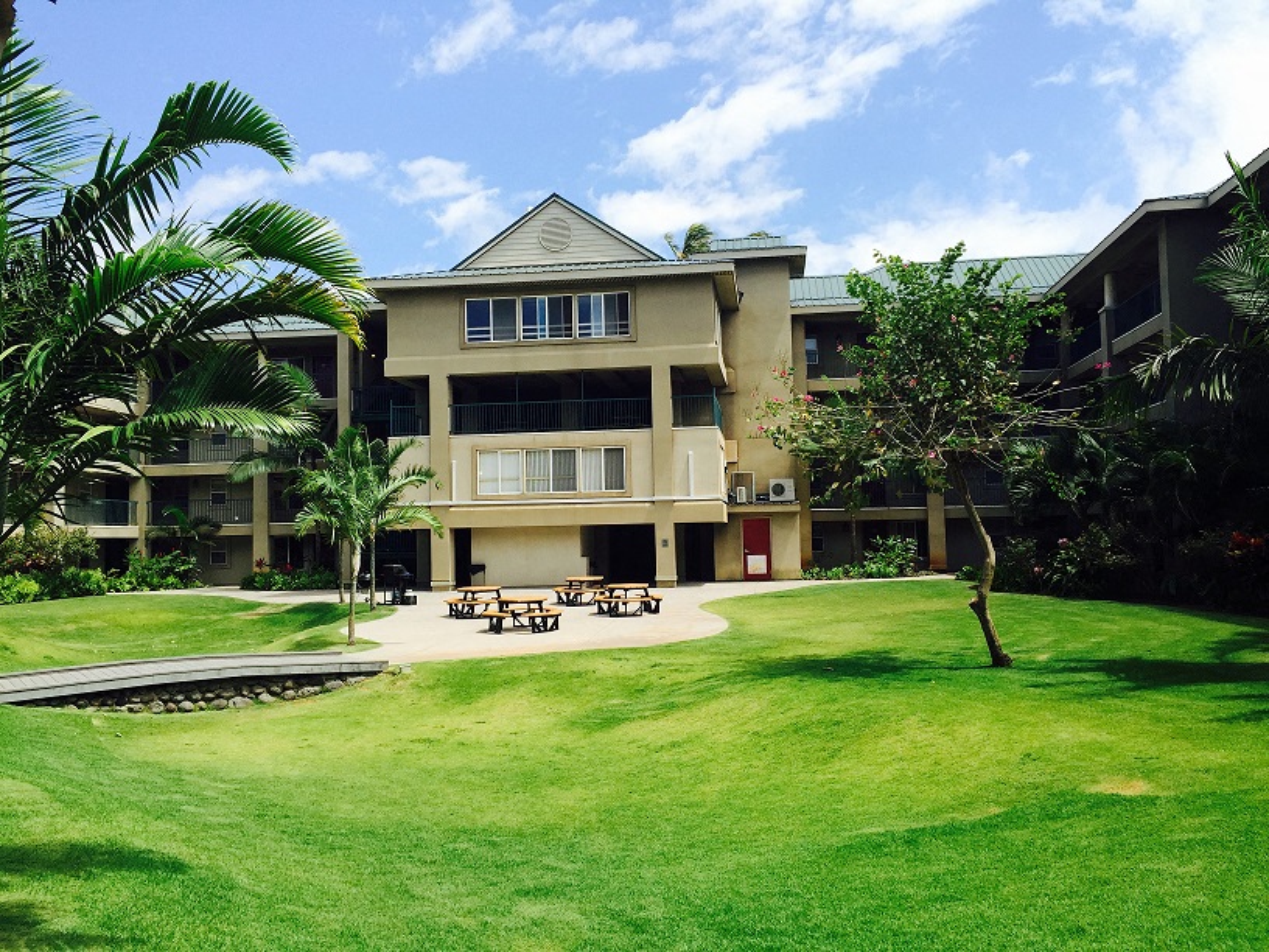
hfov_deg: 61.7
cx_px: 634
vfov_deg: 48.2
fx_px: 1063
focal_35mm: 29
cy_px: 476
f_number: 2.2
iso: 32
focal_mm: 4.15
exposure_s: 1/1412
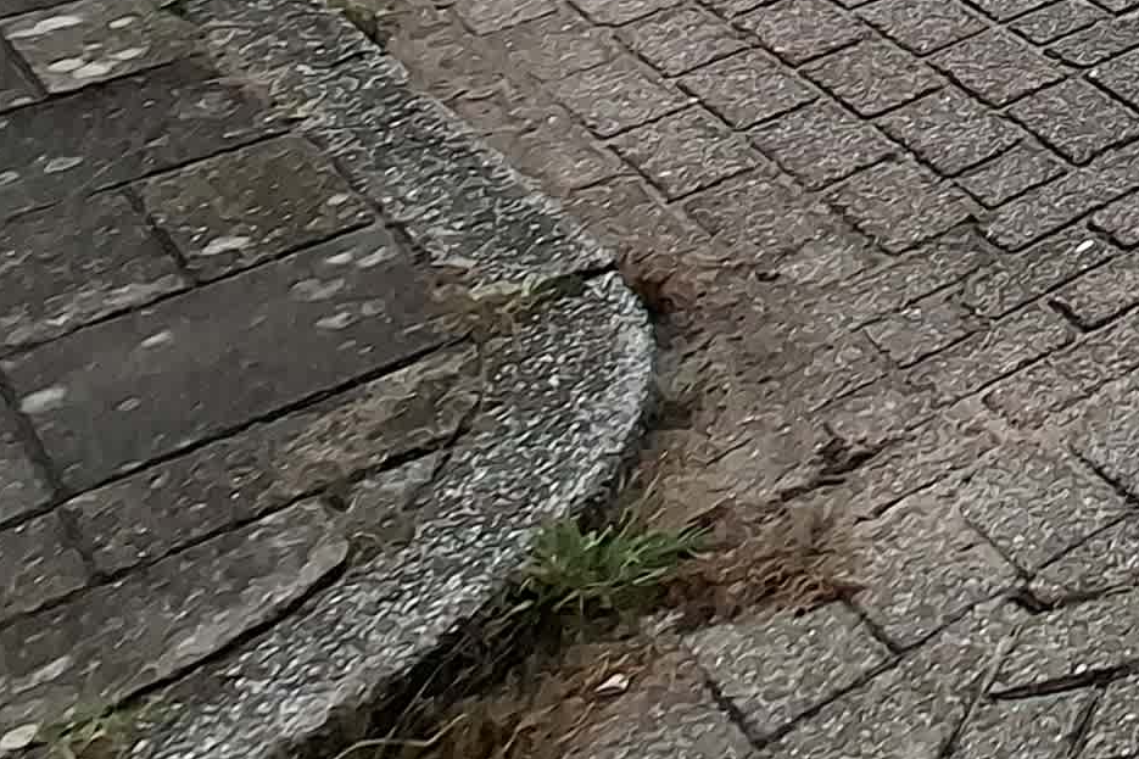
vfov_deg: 15.1
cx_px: 2305
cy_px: -1000
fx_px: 1866
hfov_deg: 19.0
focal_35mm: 59
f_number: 2.2
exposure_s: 1/188
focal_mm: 1.7
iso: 40
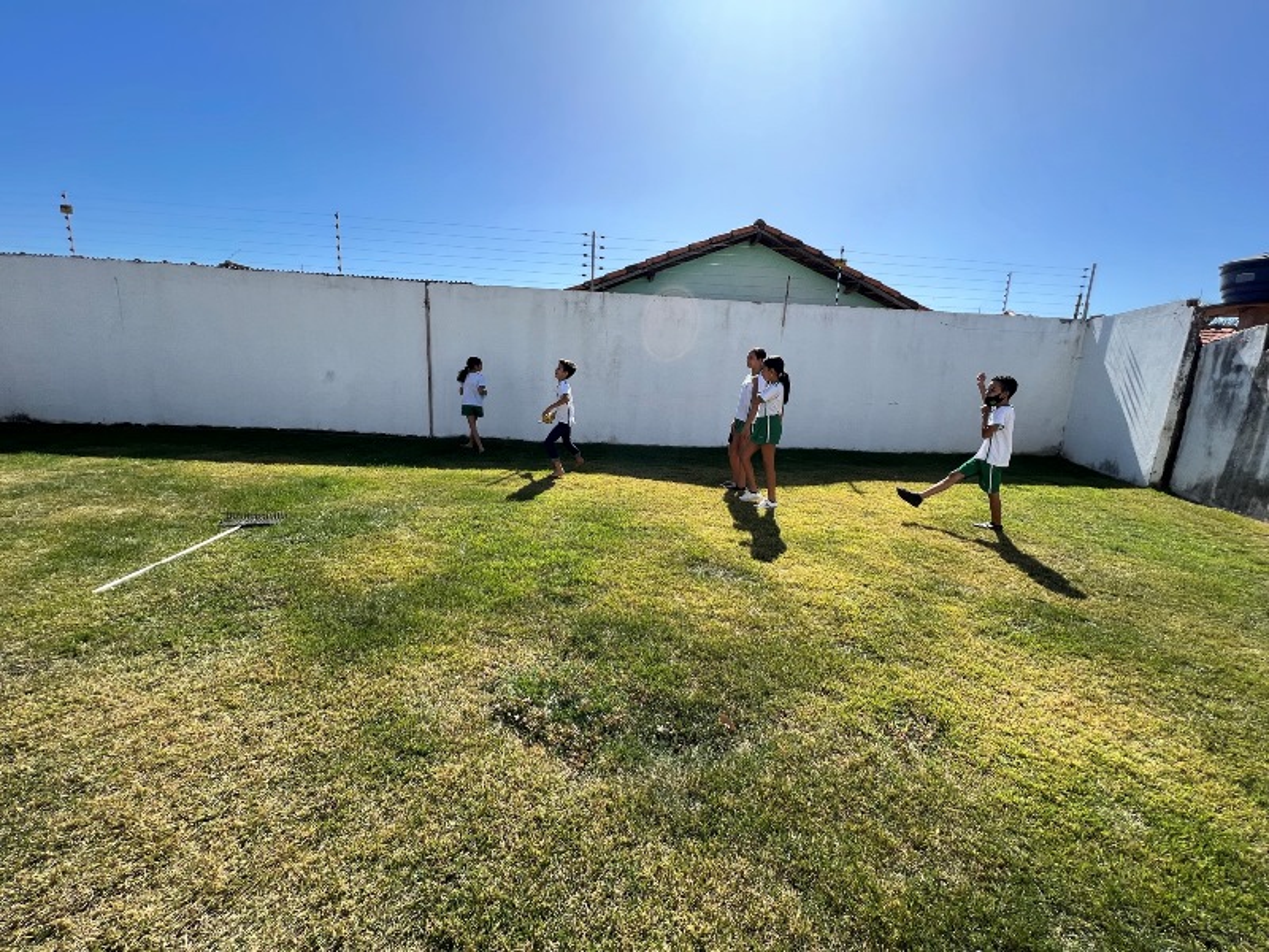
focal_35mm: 13
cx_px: 634
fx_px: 477
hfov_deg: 106.2
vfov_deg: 89.9
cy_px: 476
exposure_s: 1/1043
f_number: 1.8
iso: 32
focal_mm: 1.57
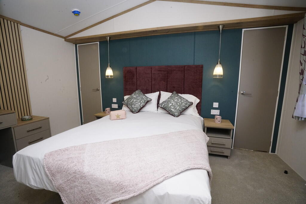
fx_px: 136
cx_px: 153
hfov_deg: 96.7
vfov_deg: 73.8
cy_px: 102
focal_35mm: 16
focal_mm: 16
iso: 3200
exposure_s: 1/60
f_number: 18
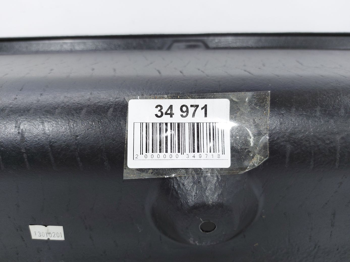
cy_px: 131
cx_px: 175
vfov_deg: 56.8
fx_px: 243
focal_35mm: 24
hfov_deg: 71.6
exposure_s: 1/50
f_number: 1.8
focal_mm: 5.23
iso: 64
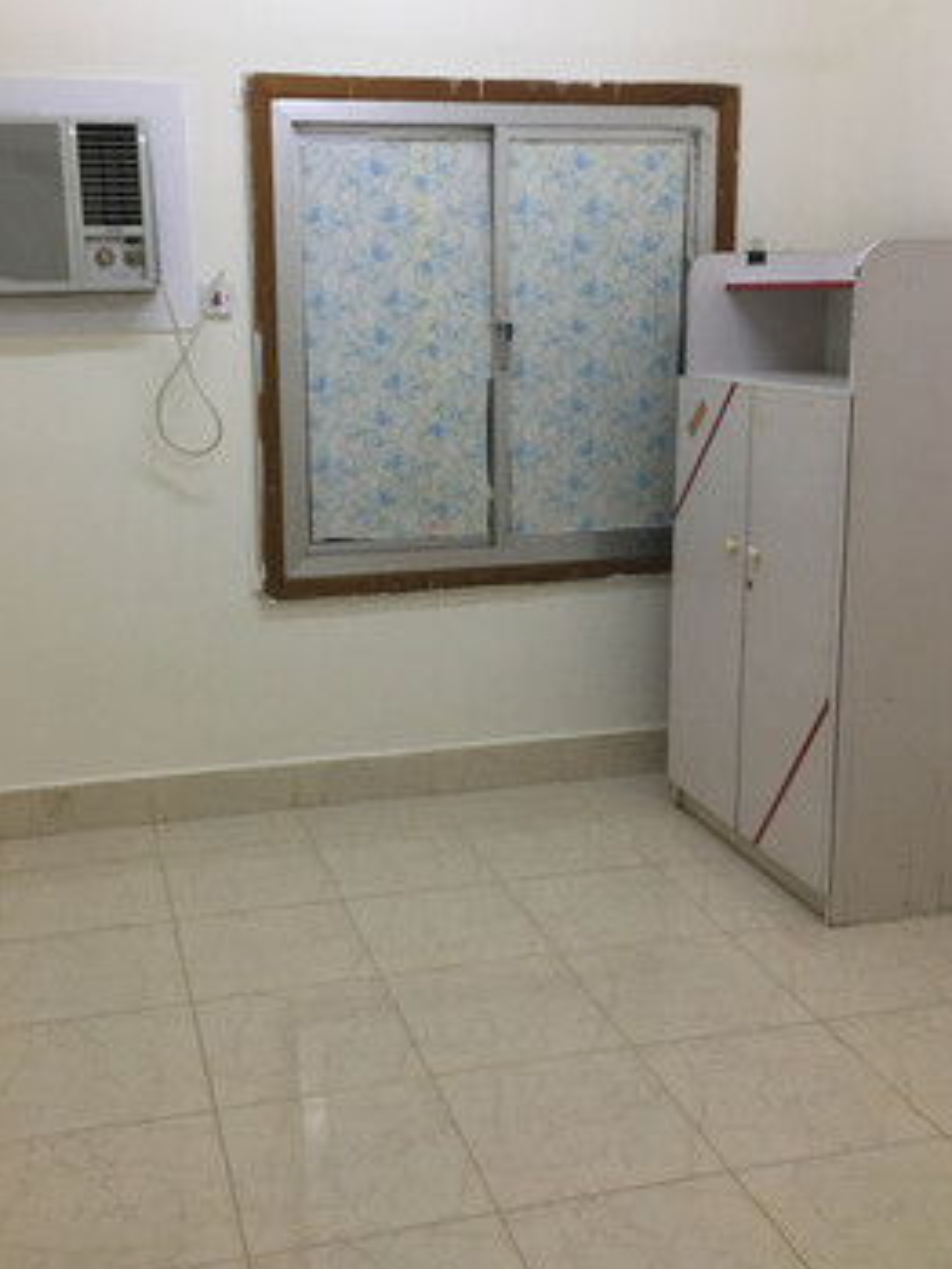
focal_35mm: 38
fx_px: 1393
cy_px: 569
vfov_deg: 48.9
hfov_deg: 37.6
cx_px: 387
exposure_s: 1/15
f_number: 2.2
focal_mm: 4.15
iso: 25
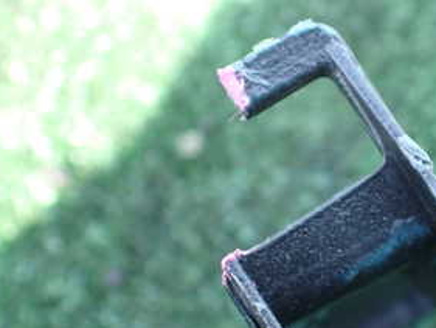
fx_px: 806
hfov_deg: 29.5
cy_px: 163
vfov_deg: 22.9
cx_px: 352
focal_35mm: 64
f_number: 2.3
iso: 100
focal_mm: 5.4
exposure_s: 1/125
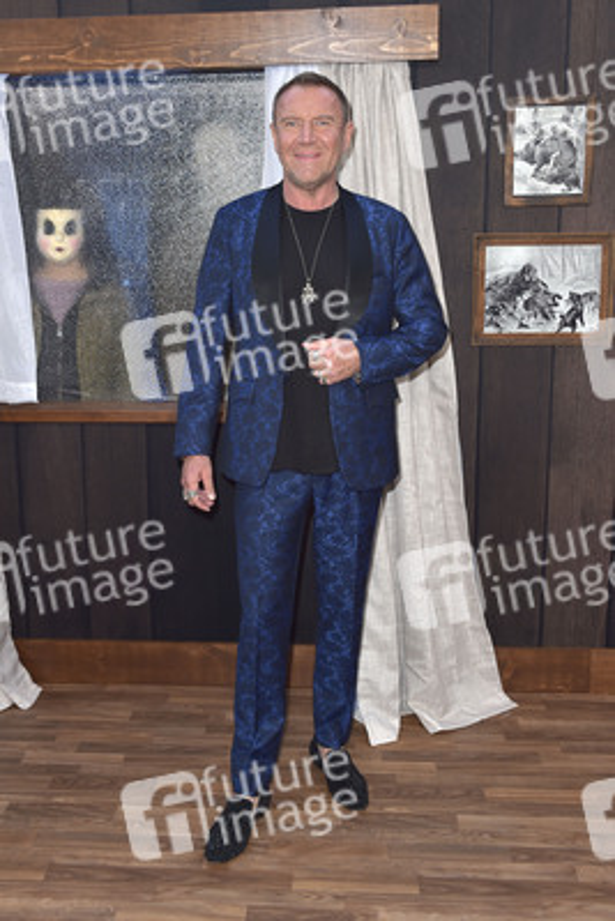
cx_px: 308
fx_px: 896
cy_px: 460
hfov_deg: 37.9
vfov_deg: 54.4
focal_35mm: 35
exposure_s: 1/250
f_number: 6.3
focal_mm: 35
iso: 400
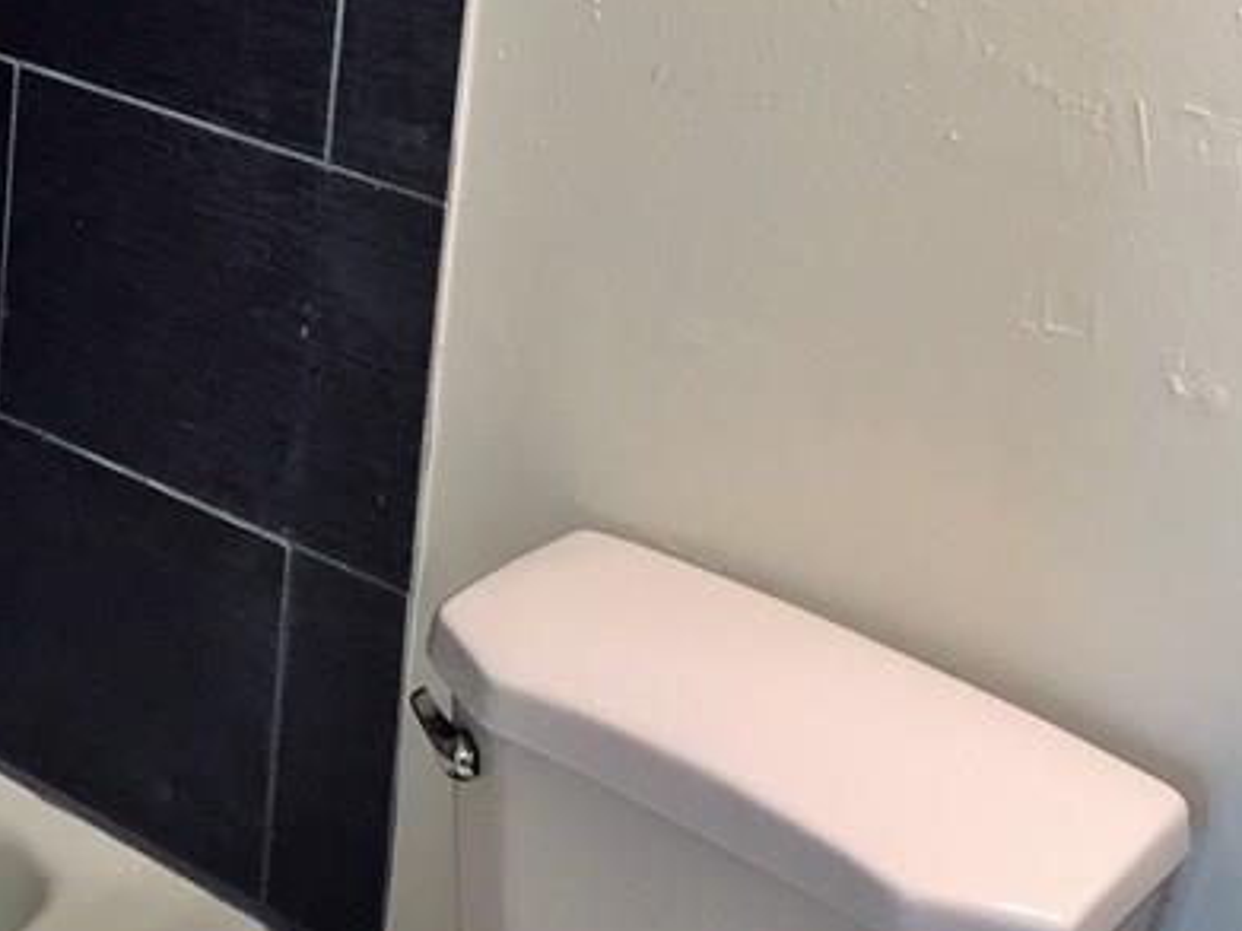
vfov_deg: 18.2
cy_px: -241
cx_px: 41
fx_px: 2726
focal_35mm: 76
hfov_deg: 24.6
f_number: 2.2
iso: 100
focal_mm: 4.15
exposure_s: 1/30
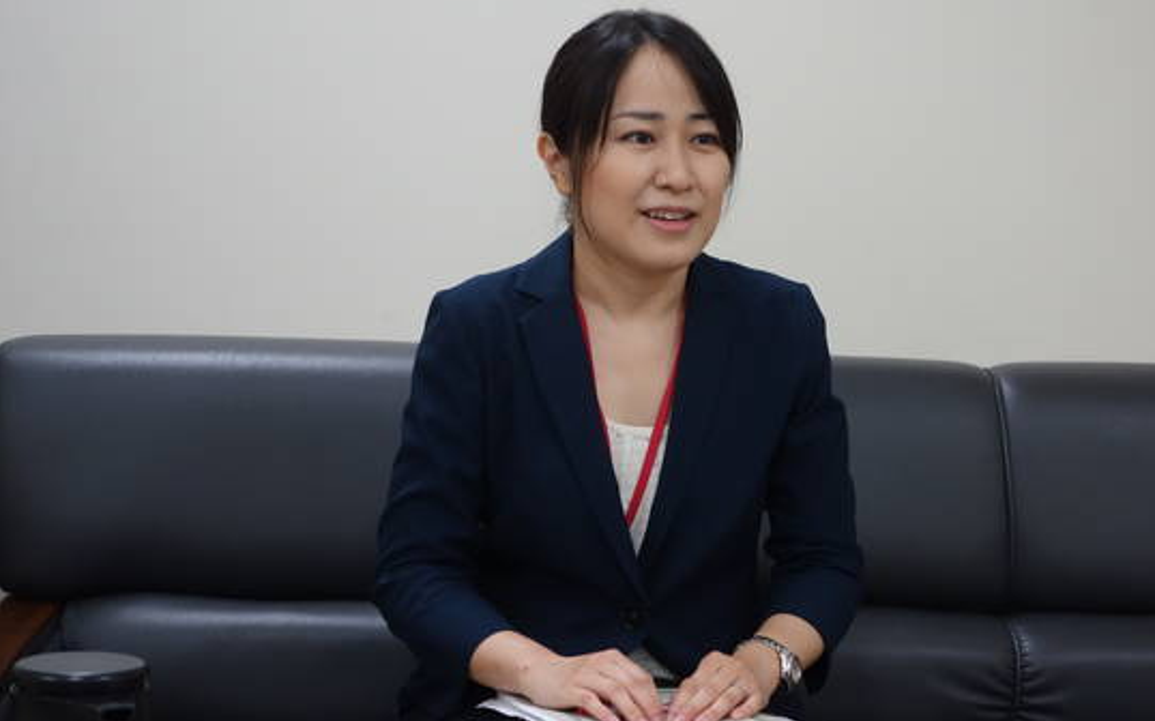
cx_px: 728
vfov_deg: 17.1
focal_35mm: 76
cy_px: 383
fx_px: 2392
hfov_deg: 27.1
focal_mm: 22.01
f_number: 3.5
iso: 640
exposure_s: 1/80
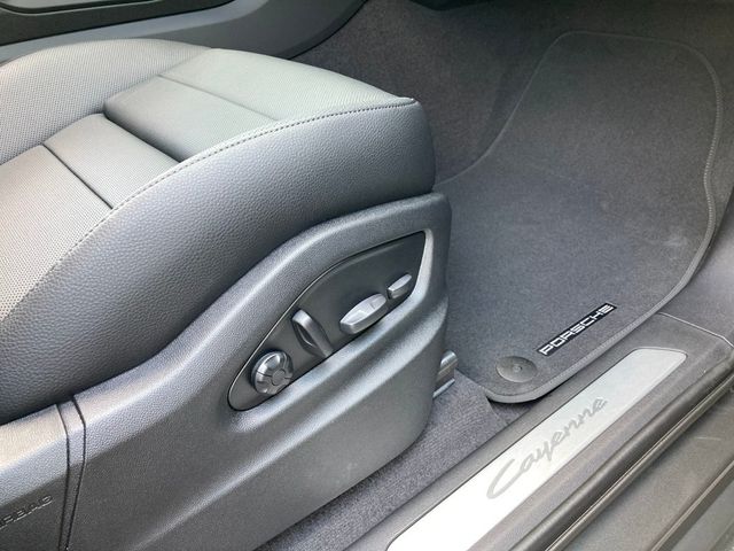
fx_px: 594
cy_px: 276
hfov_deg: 63.4
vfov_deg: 49.7
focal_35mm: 28
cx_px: 367
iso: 80
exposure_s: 1/90
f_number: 1.8
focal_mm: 3.99
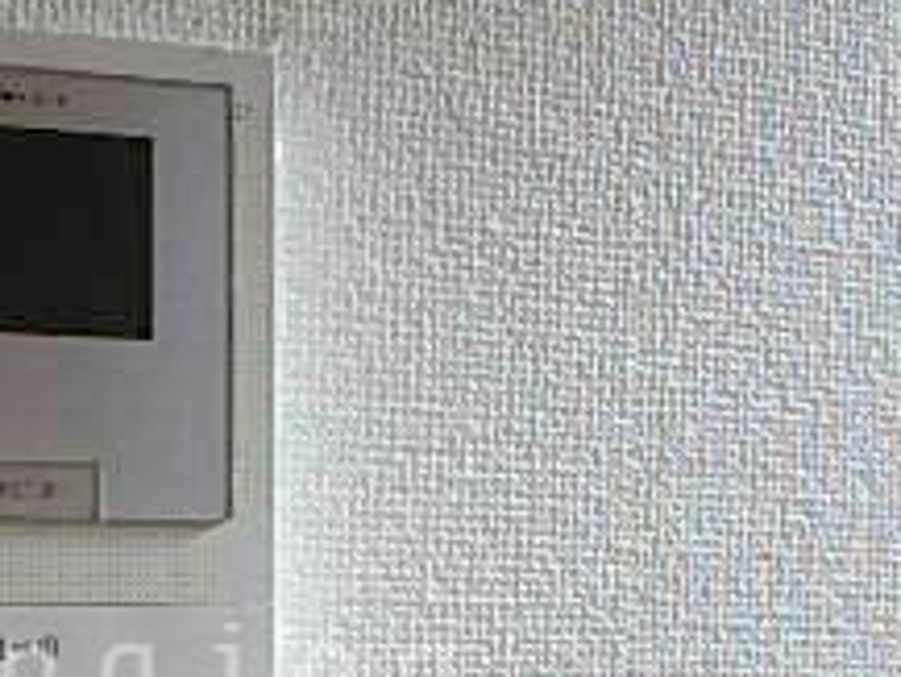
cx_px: 191
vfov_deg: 22.8
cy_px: 673
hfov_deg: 30.5
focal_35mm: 62
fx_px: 1615
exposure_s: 1/320
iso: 125
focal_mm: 3.7
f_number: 3.5
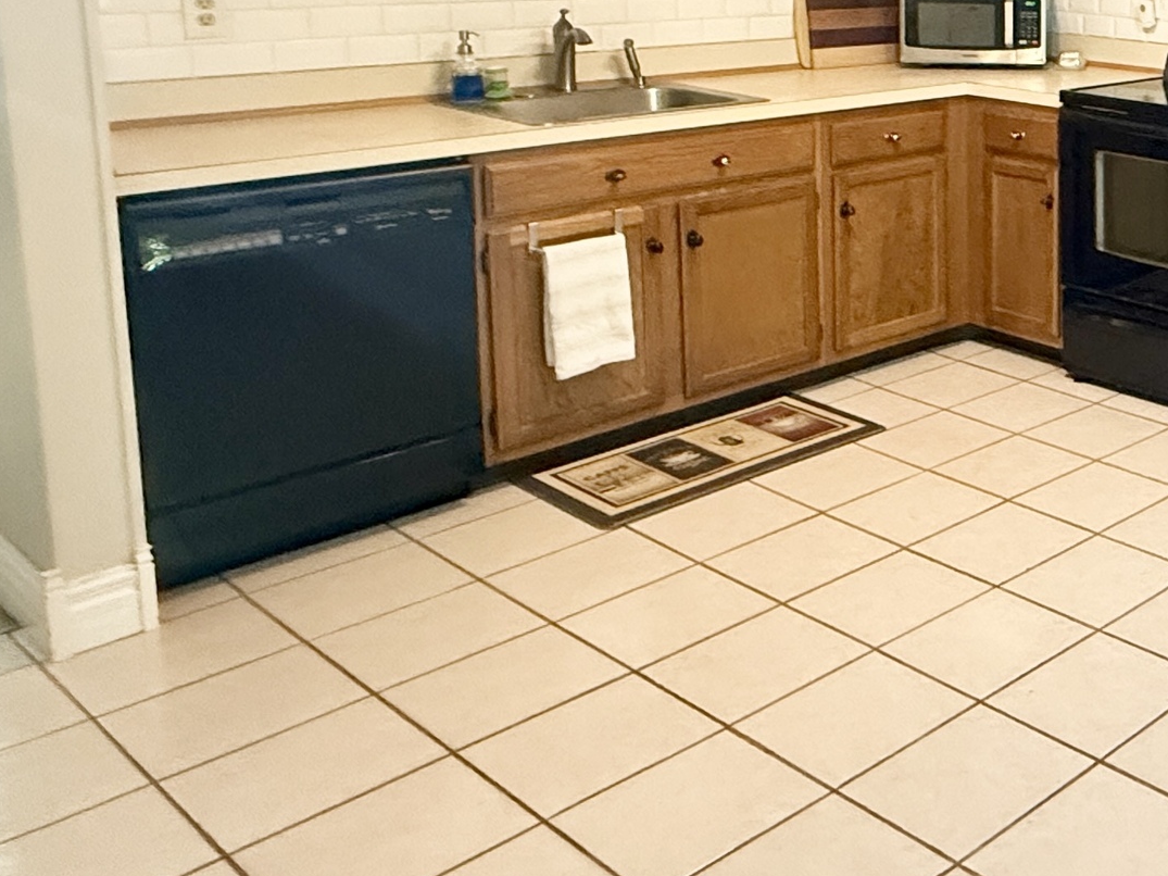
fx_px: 1350
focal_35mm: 40
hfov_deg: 36.1
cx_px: 1410
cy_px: 83
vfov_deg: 33.9
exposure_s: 1/40
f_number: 2.2
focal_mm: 2.22
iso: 1000
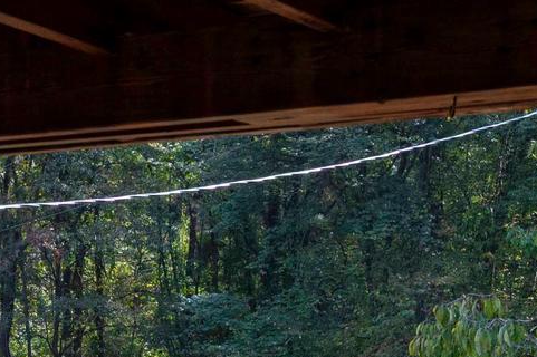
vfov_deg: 8.7
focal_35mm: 149
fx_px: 2221
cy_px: 687
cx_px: 115
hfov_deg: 13.7
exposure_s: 1/320
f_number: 10
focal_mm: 35
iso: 1000
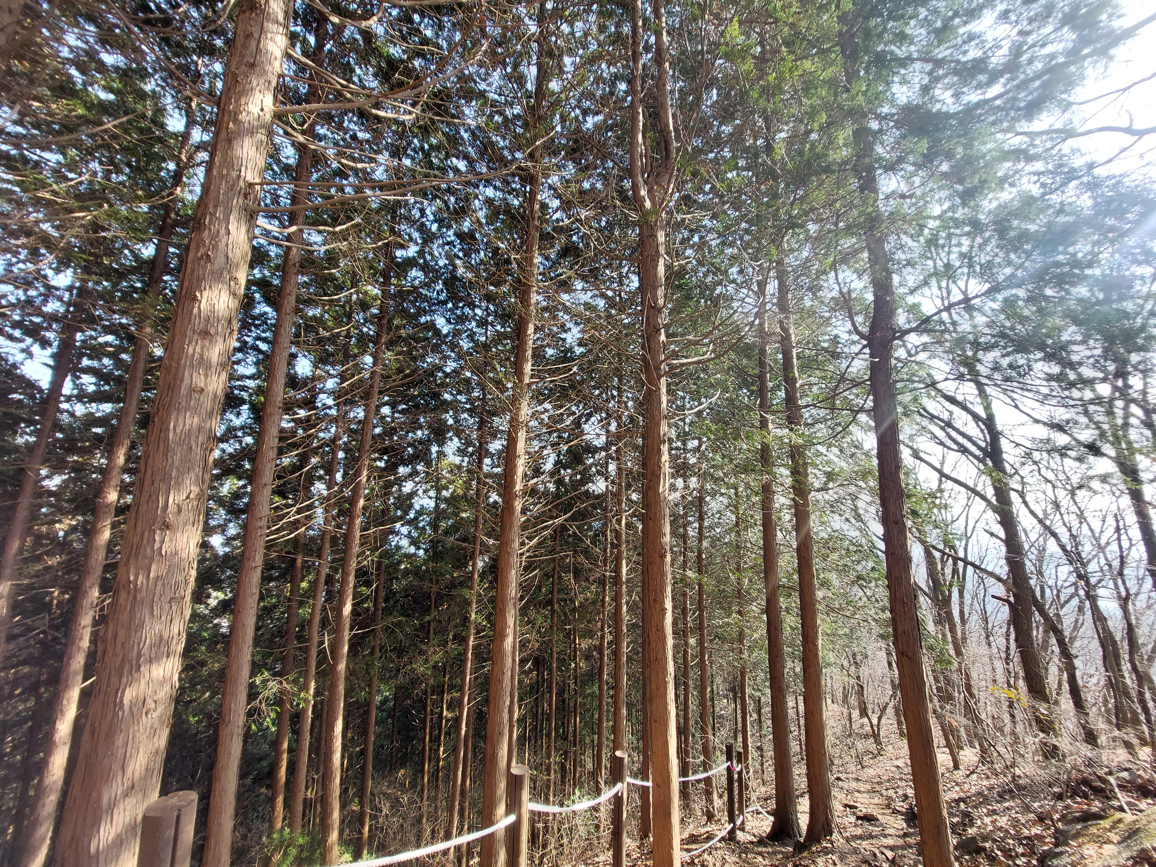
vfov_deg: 89.9
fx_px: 434
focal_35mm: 13
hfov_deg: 106.2
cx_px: 578
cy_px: 434
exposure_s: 1/149
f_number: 2.2
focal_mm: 1.74
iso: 50
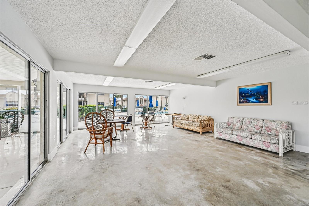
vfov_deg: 81.2
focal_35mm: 14
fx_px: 120
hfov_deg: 104.3
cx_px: 154
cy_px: 103
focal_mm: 14
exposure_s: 1/320
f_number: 8
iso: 400
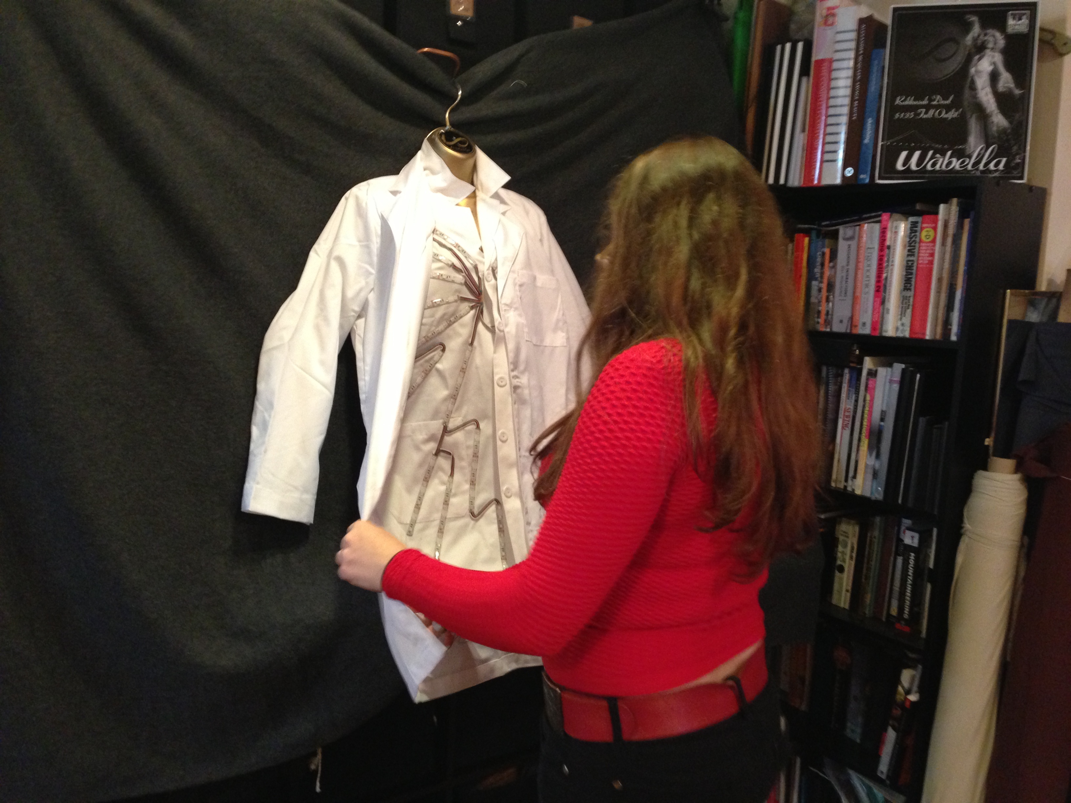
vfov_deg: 42.9
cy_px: 402
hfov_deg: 55.4
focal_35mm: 33
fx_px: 1021
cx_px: 536
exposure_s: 1/20
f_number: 2.4
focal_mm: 4.13
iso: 320
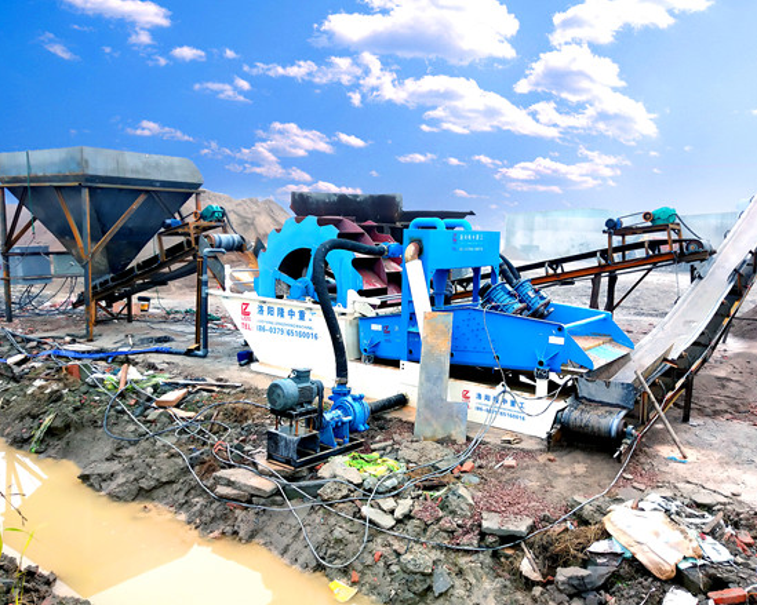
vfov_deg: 45.8
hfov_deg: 55.6
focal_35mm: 32
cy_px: 299
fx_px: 717
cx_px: 397
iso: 96
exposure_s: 1/388
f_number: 1.8
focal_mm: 3.95
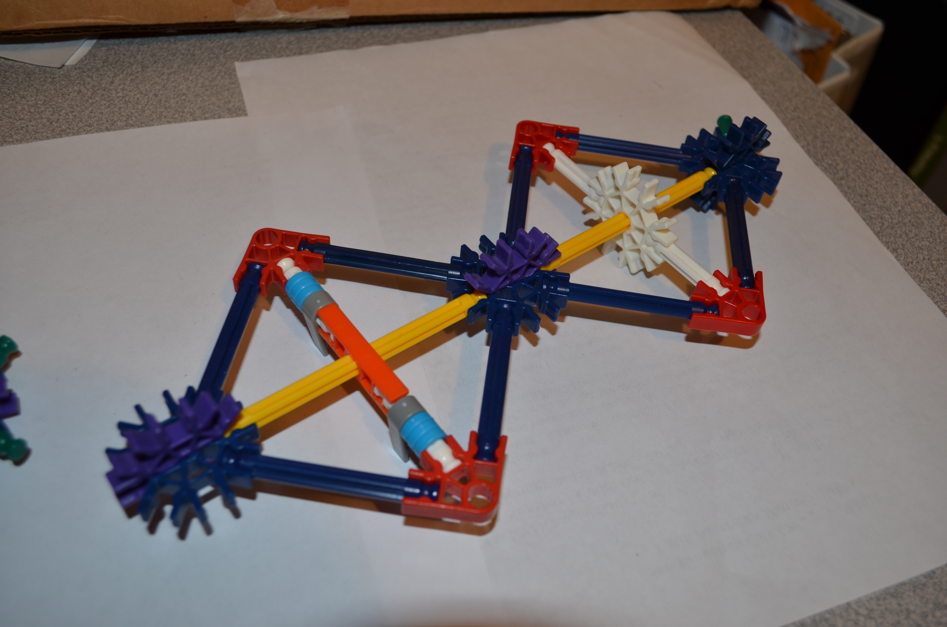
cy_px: 314
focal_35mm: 33
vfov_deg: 39.8
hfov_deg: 57.3
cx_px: 474
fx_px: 866
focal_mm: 22
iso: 200
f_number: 5.6
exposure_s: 1/30
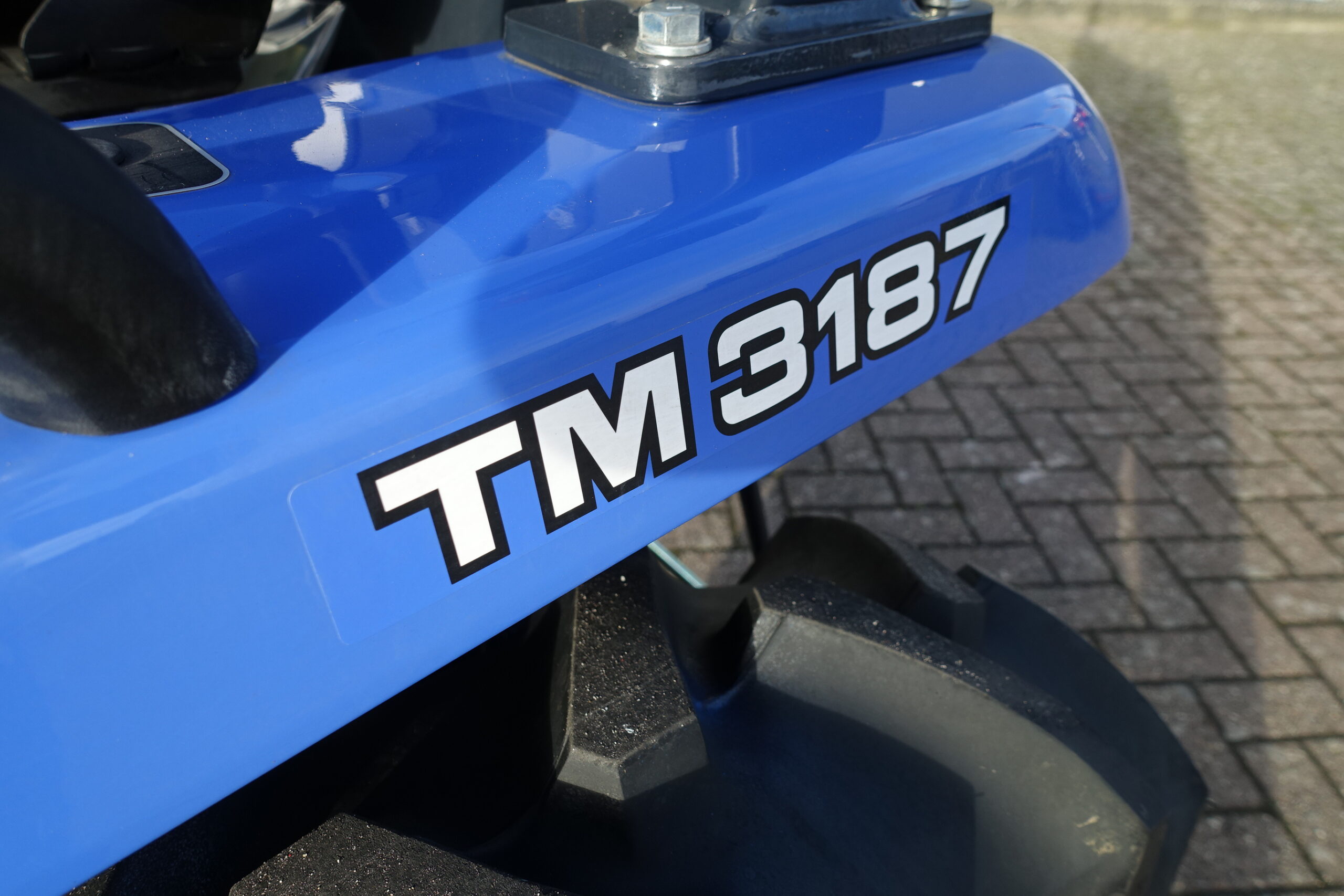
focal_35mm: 24
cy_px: 448
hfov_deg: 73.7
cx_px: 672
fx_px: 896
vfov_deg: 53.1
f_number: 4
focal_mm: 8.8
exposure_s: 1/250
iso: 125
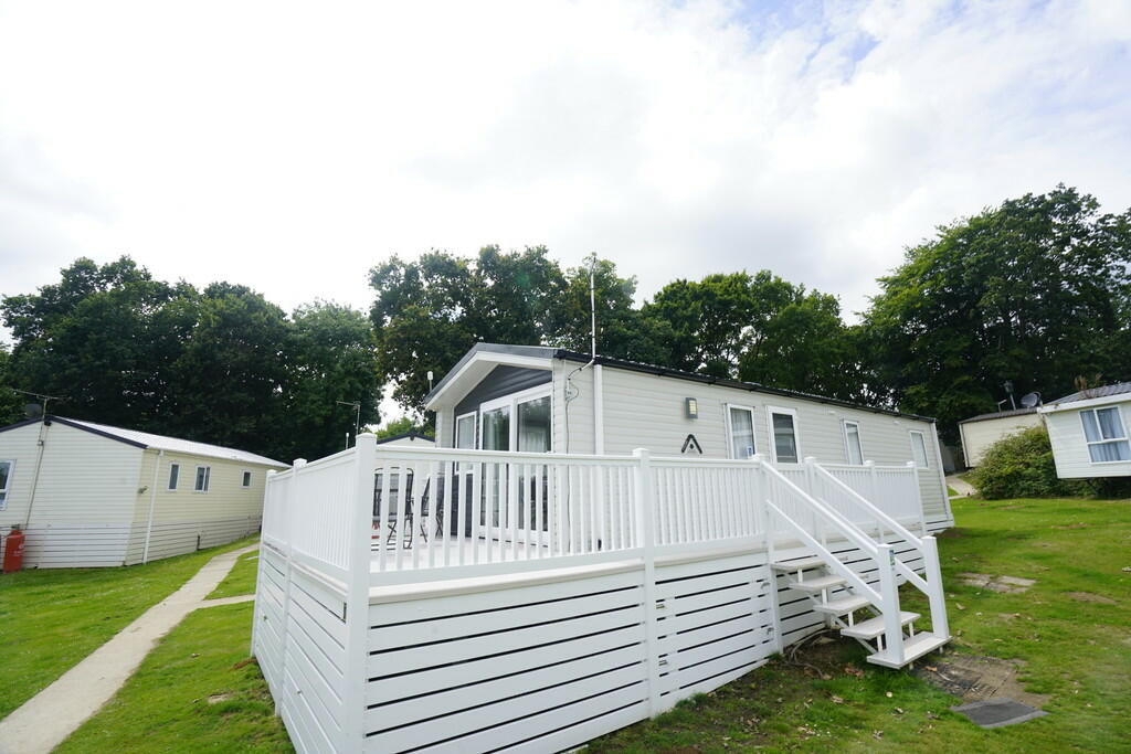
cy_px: 377
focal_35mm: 16
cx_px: 566
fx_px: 503
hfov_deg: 96.7
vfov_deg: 73.8
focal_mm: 16
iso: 100
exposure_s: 1/60
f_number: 13
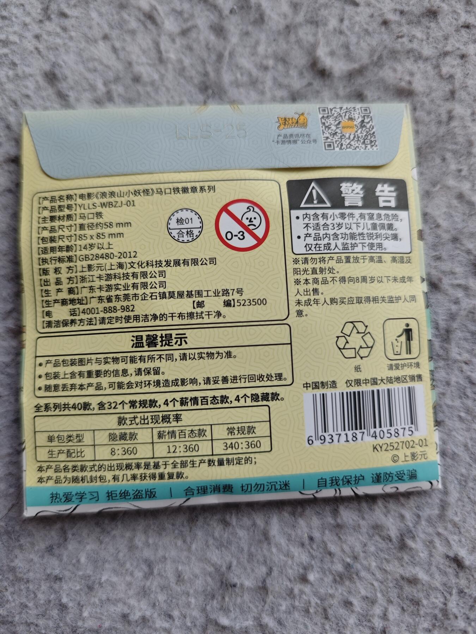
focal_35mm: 23
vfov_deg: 73.9
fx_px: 422
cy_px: 317
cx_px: 238
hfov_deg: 58.9
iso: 200
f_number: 1.6
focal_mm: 6.55
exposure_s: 1/100
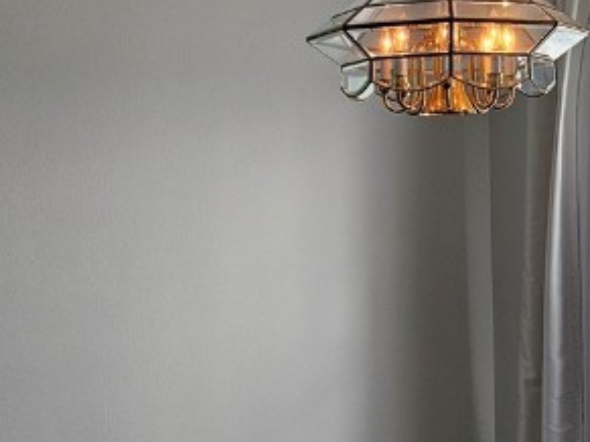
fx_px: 1380
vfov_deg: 18.2
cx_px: 373
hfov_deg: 24.1
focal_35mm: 81
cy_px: 211
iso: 100
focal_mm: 5.4
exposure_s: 1/120
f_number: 1.8
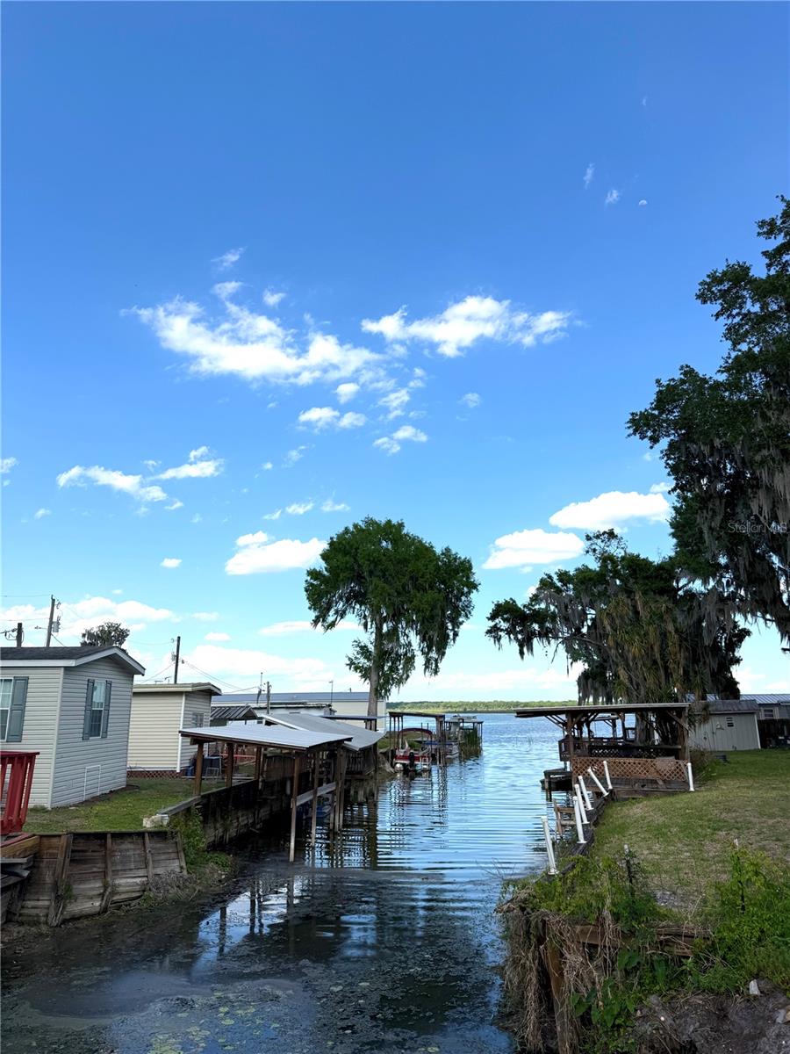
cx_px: 395
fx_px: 730
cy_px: 527
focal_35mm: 24
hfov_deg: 56.8
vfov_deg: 71.6
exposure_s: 1/4673
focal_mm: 6.76
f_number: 1.78
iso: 80
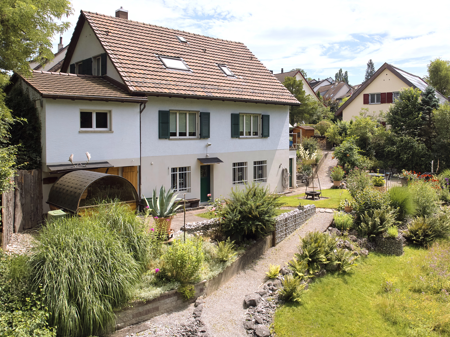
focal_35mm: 30
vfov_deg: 46.8
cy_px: 175
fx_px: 390
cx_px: 260
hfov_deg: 59.7
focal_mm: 12.29
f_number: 2.8
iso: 140
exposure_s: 1/4000
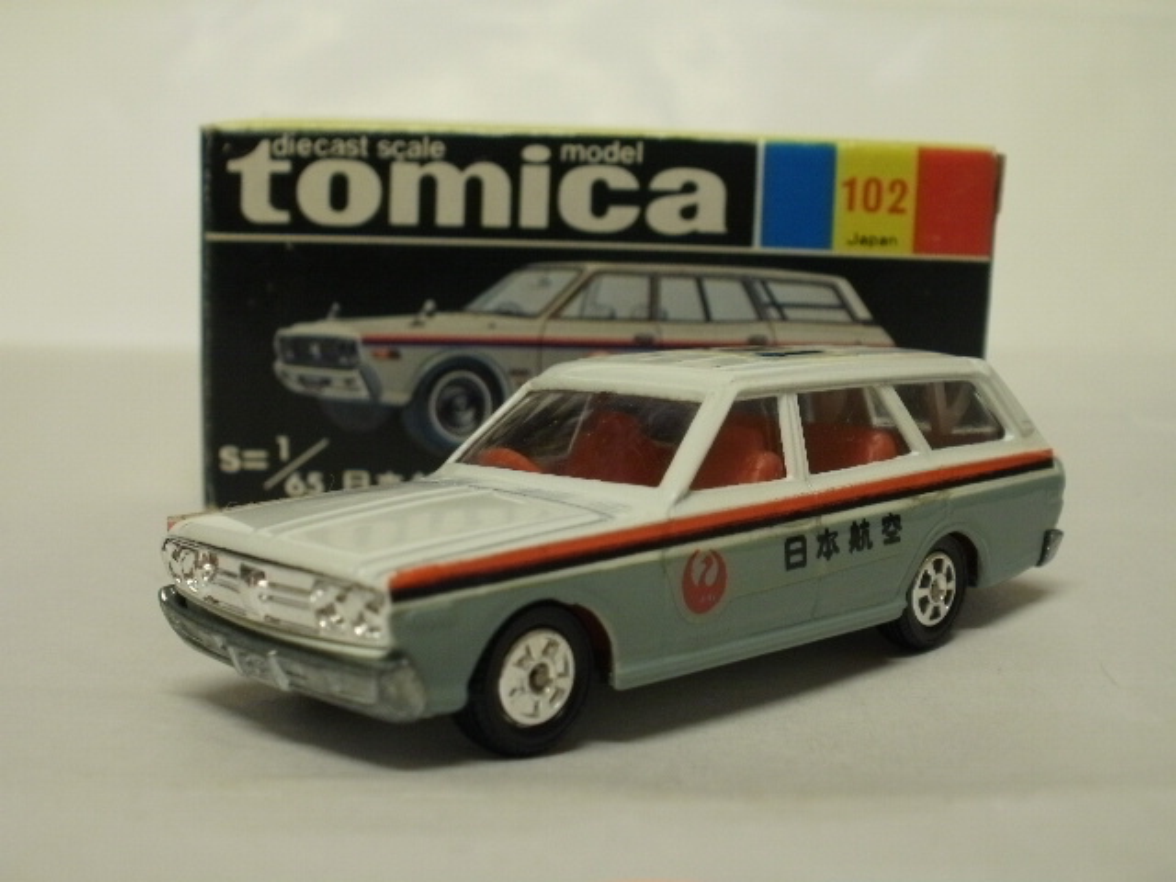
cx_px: 588
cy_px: 441
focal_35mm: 44
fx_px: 1495
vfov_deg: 32.9
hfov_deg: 42.9
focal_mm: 7.7
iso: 125
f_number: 4
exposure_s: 1/13
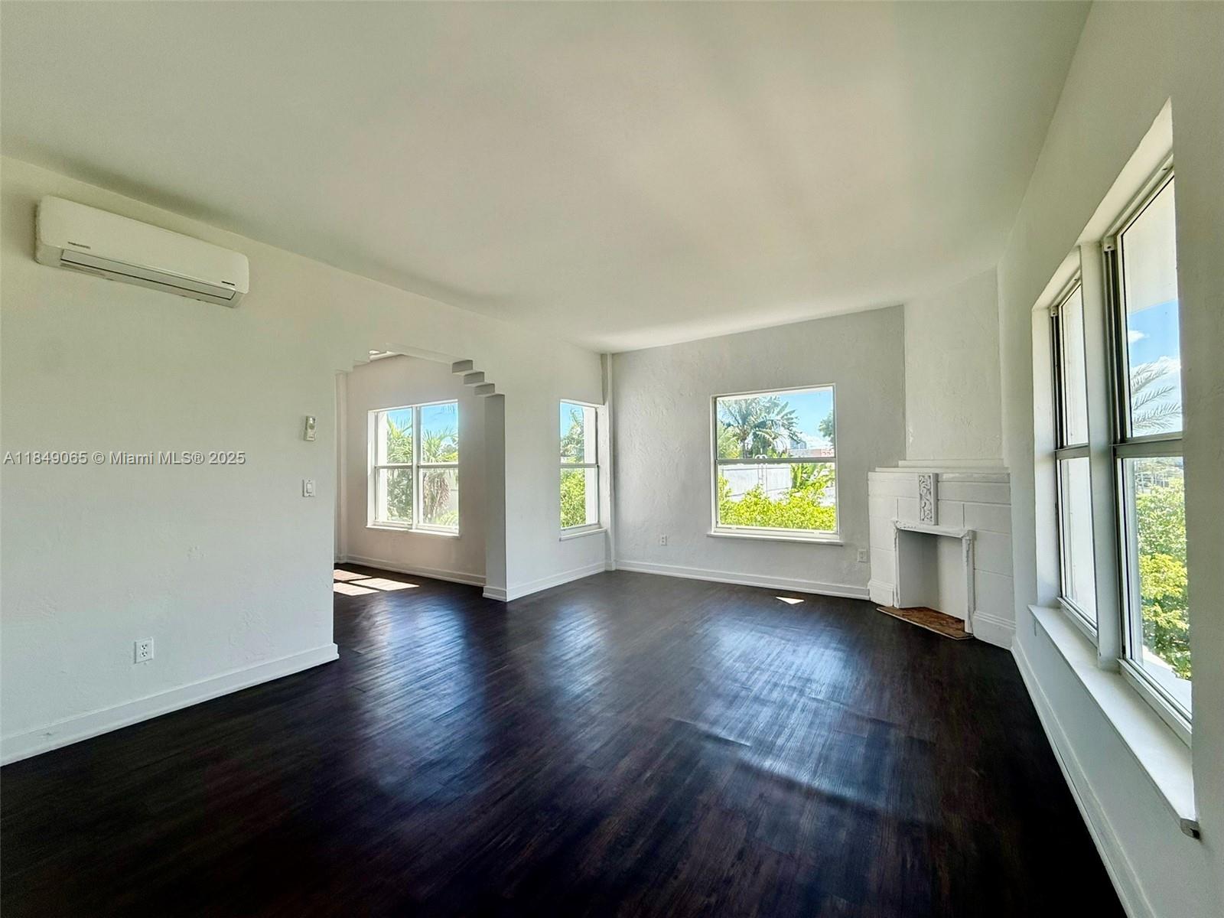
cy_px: 459
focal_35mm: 14
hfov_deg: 102.1
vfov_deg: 85.7
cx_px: 612
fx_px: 495
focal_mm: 2.22
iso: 64
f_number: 2.2
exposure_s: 1/451
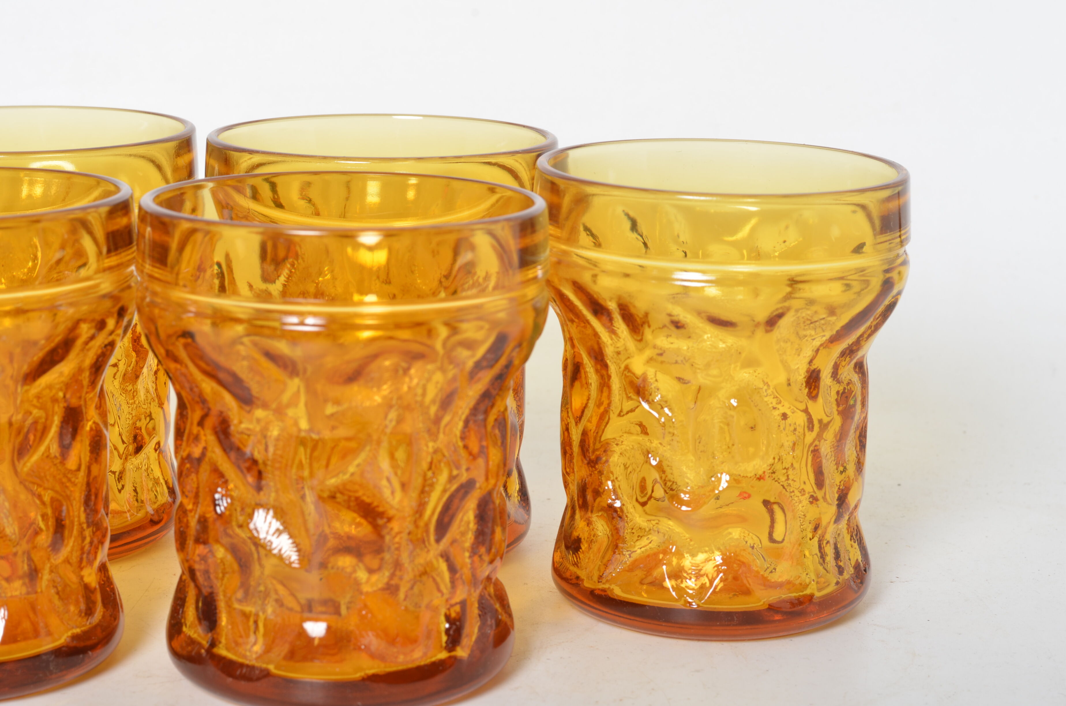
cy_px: 353
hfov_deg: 27.0
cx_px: 533
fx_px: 2216
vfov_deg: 18.1
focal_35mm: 75
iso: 100
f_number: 11
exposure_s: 1/125
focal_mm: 50
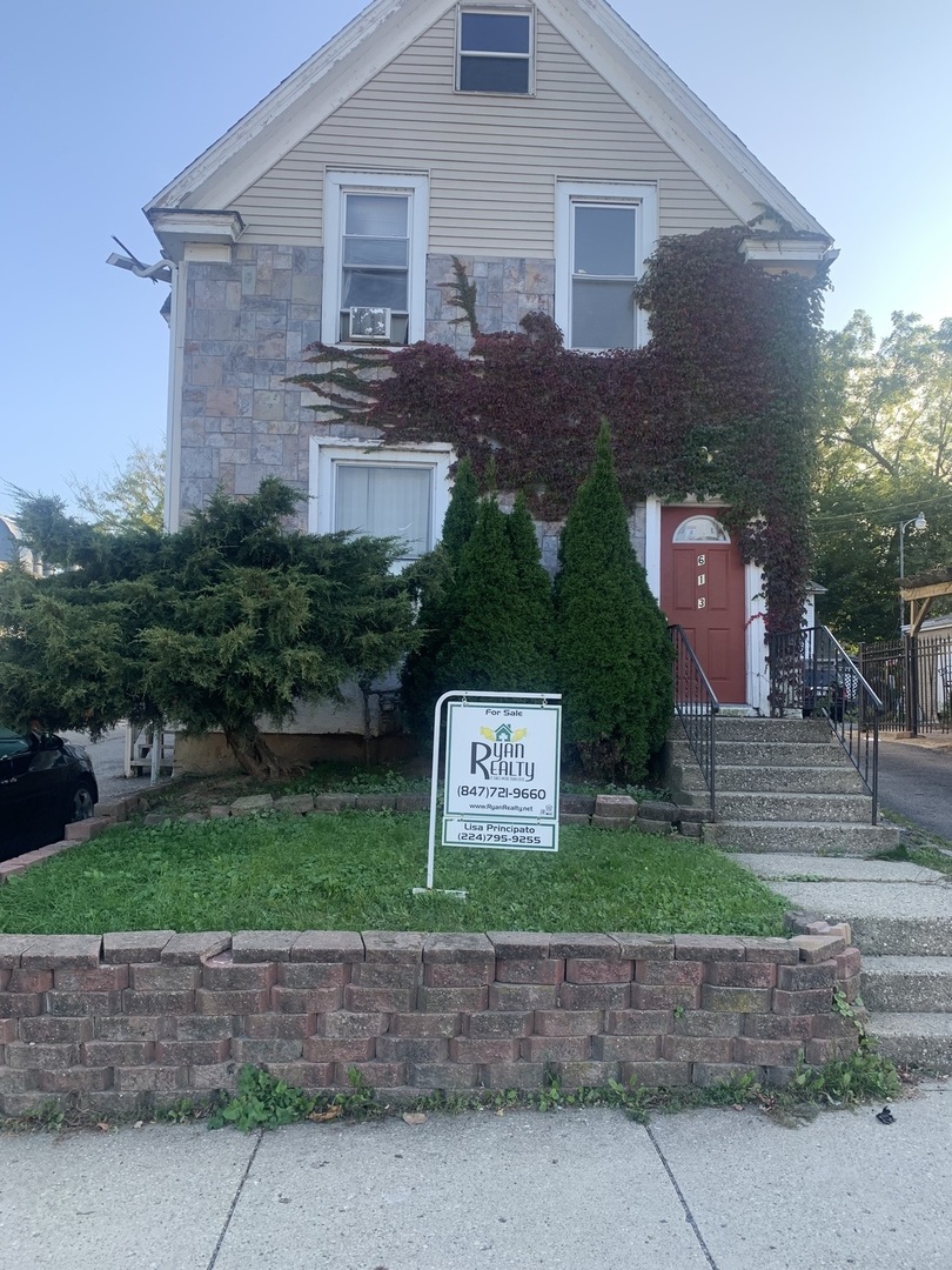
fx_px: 953
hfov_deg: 53.1
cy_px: 635
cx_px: 476
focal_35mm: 26
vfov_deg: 67.3
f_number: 1.8
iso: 25
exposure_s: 1/242
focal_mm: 4.25
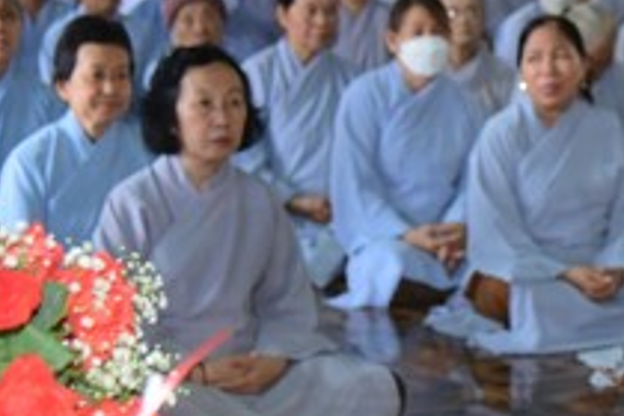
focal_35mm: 161
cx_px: 927
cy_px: 59
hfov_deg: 12.2
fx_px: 2790
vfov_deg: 8.5
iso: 500
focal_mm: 52
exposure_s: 1/200
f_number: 4
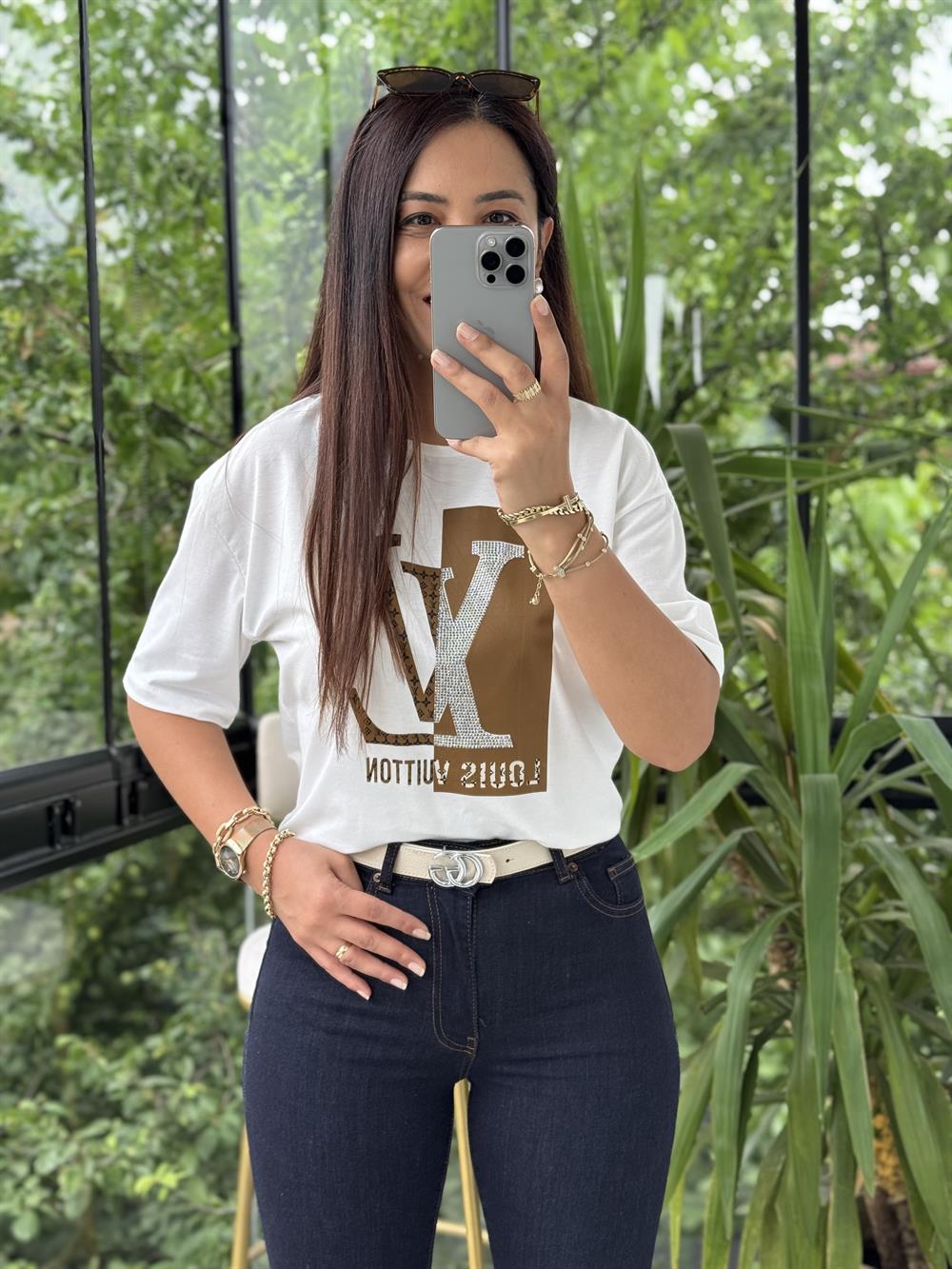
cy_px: 634
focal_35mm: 48
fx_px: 1760
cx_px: 476
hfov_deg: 30.3
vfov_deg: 39.7
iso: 100
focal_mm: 6.76
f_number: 1.78
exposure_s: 1/121
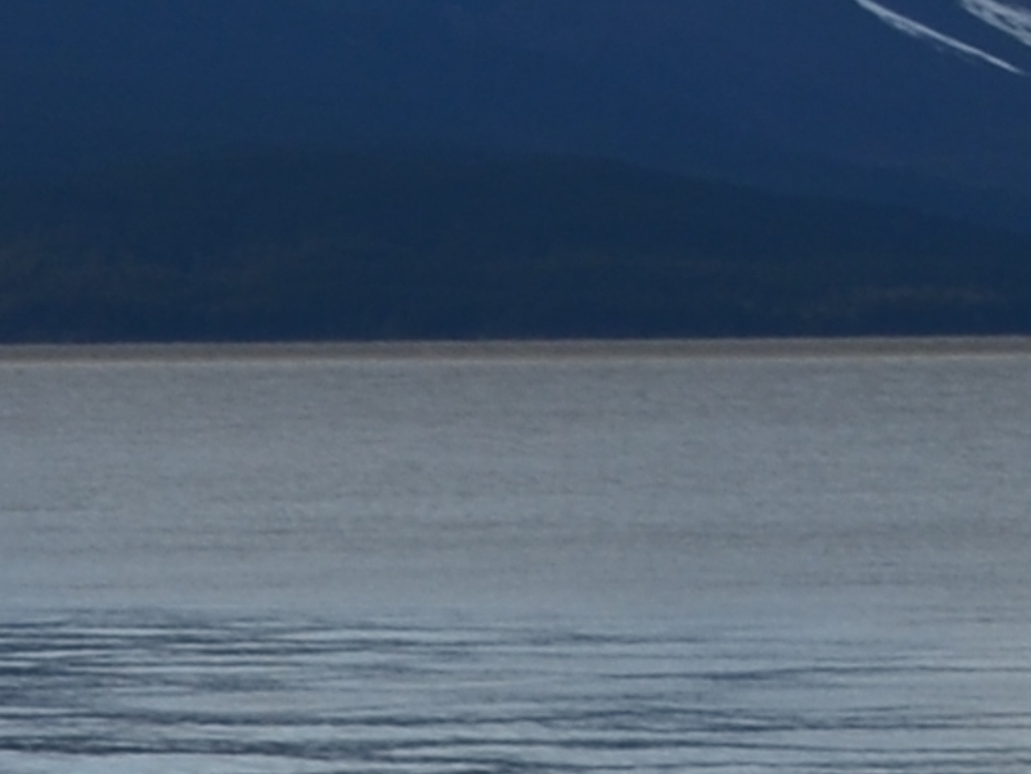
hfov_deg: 5.5
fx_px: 9322
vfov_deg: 4.7
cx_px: -3089
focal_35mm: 313
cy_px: 82
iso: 100
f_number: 11
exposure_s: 1/125
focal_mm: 24
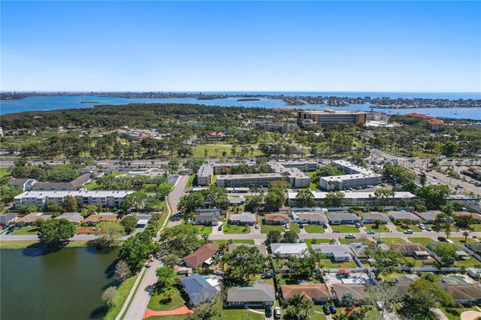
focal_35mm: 22
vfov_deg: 57.2
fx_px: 294
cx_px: 240
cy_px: 160
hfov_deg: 78.6
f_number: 2.8
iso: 100
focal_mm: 8.38
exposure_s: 1/1250
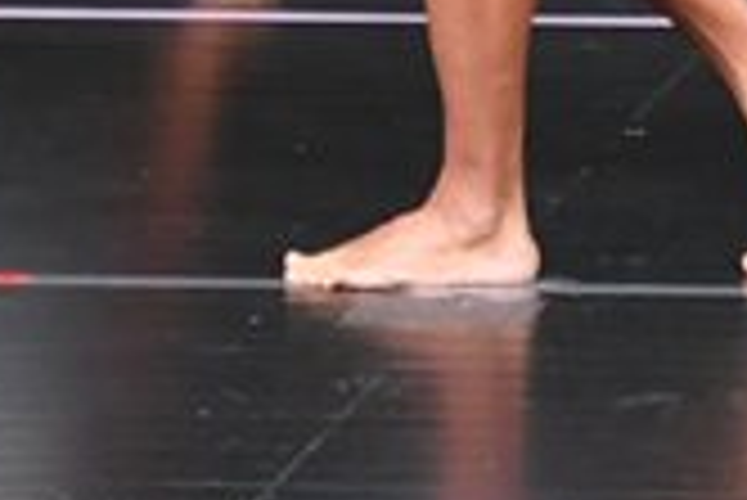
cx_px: 596
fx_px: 29054
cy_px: -586
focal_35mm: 1399
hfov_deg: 1.5
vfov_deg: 1.0
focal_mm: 200
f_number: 5.6
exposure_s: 1/400
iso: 4000
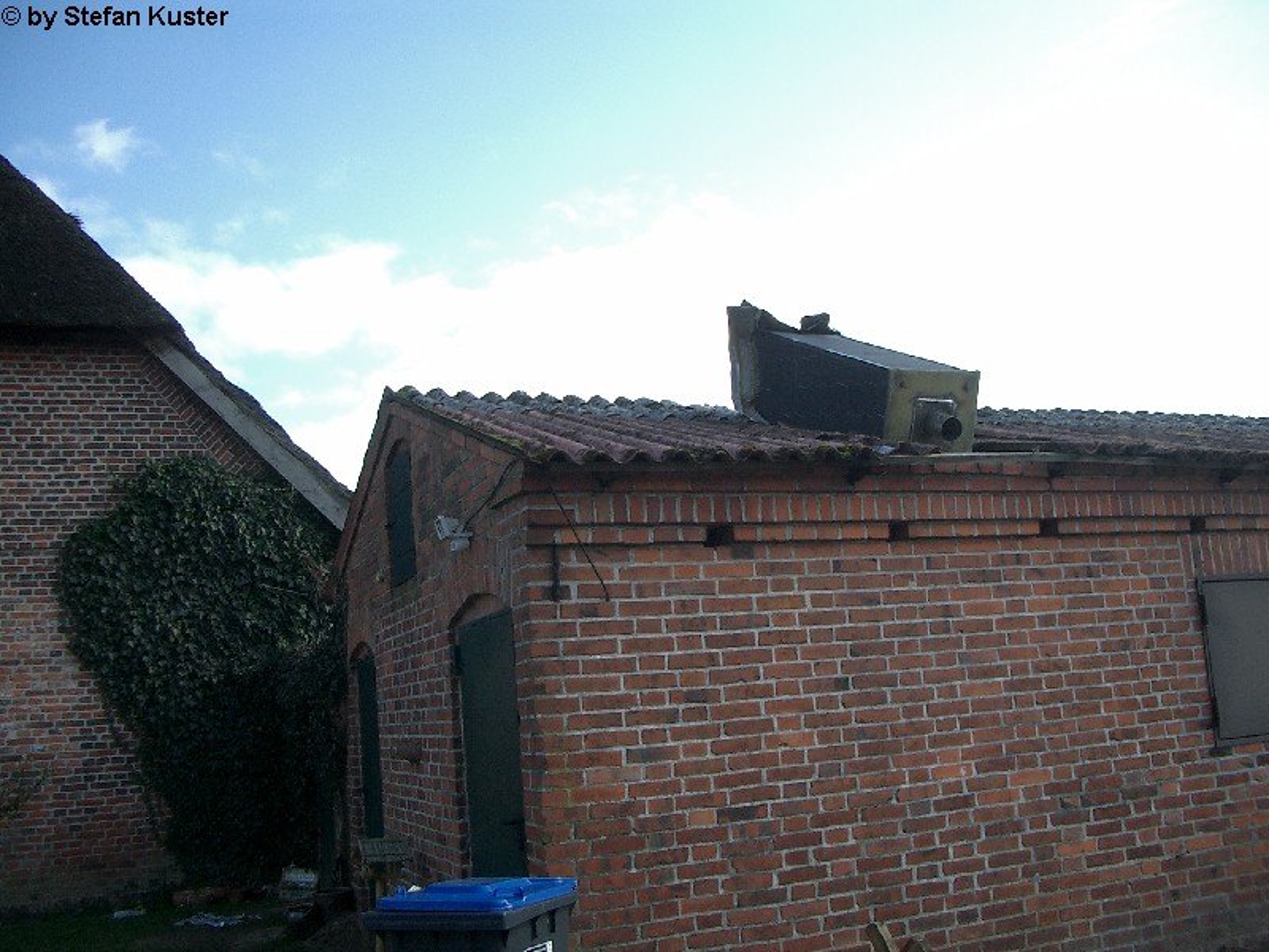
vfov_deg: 40.7
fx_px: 1283
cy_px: 476
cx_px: 634
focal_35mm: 35
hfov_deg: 52.6
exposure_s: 1/500
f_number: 2.6
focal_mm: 5.8
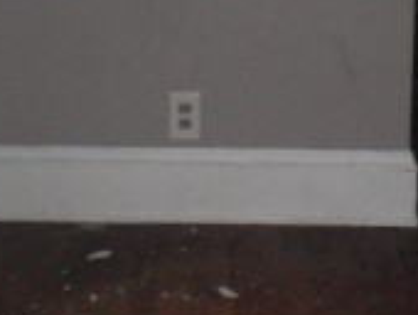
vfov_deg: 10.2
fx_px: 1729
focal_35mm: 143
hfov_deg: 13.8
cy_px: -103
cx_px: 239
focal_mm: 6.3
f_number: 3.1
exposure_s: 1/60
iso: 200
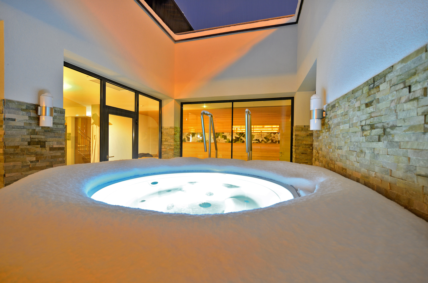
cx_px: 214
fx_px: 178
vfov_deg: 77.1
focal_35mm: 15
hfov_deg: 100.5
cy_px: 142
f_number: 4.5
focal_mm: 10
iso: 200
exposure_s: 2
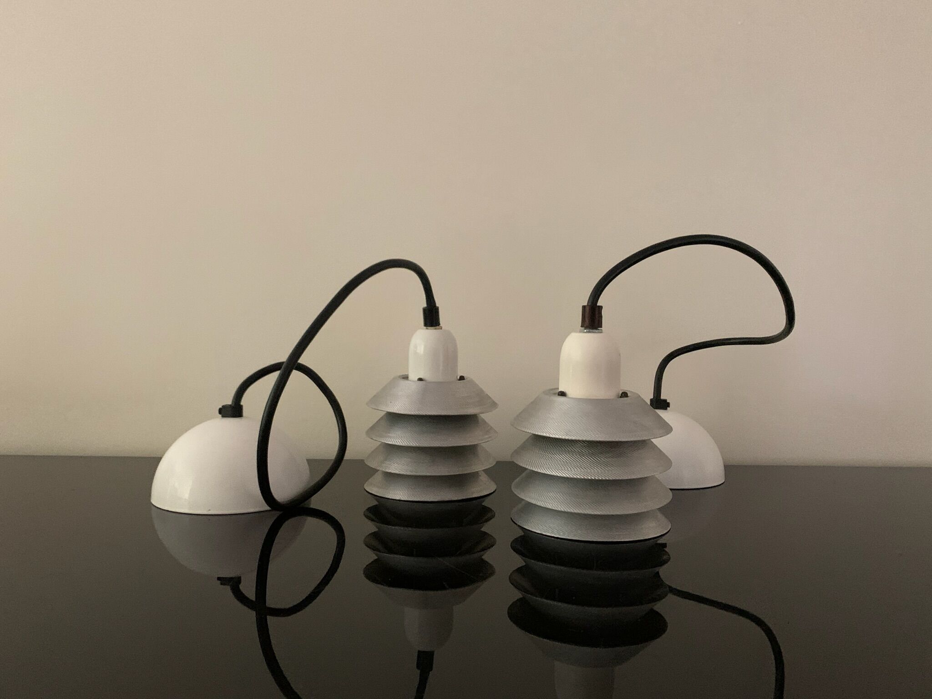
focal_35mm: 26
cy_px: 350
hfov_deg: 67.3
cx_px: 466
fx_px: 700
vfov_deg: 53.1
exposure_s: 1/30
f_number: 1.8
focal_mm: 4.25
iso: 640
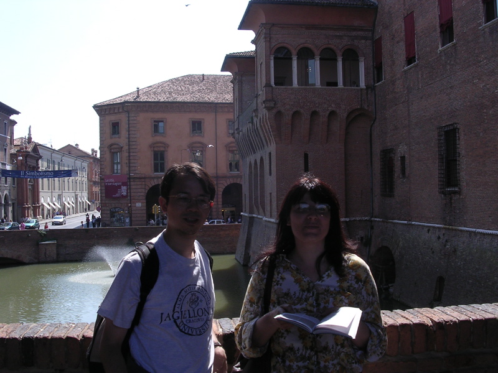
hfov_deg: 45.8
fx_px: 590
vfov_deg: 35.1
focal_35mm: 41
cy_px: 186
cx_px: 249
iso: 100
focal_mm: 6.2
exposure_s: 1/191
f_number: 5.8
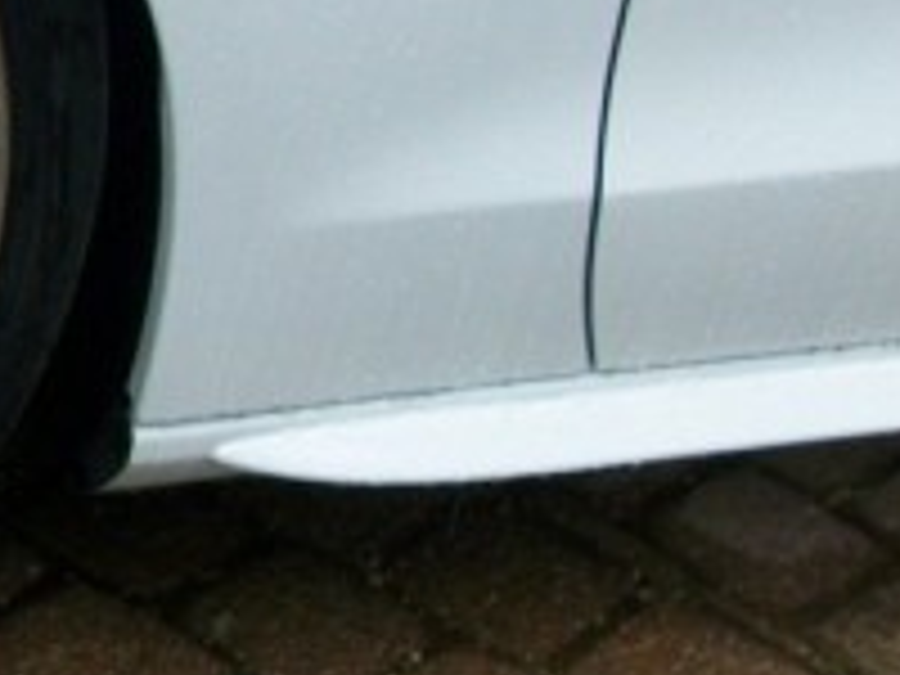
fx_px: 3536
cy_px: 225
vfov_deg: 10.9
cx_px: -590
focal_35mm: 136
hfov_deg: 13.4
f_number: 2.9
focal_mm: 5.7
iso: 80
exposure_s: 1/111
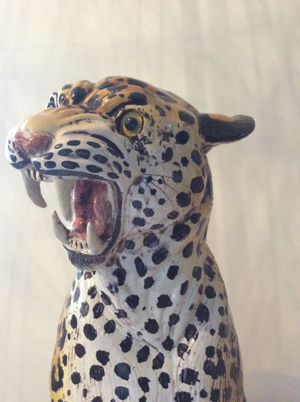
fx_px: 371
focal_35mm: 32
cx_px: 150
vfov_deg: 56.9
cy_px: 201
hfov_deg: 44.1
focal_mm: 3.3
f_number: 2.4
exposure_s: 1/20
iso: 250
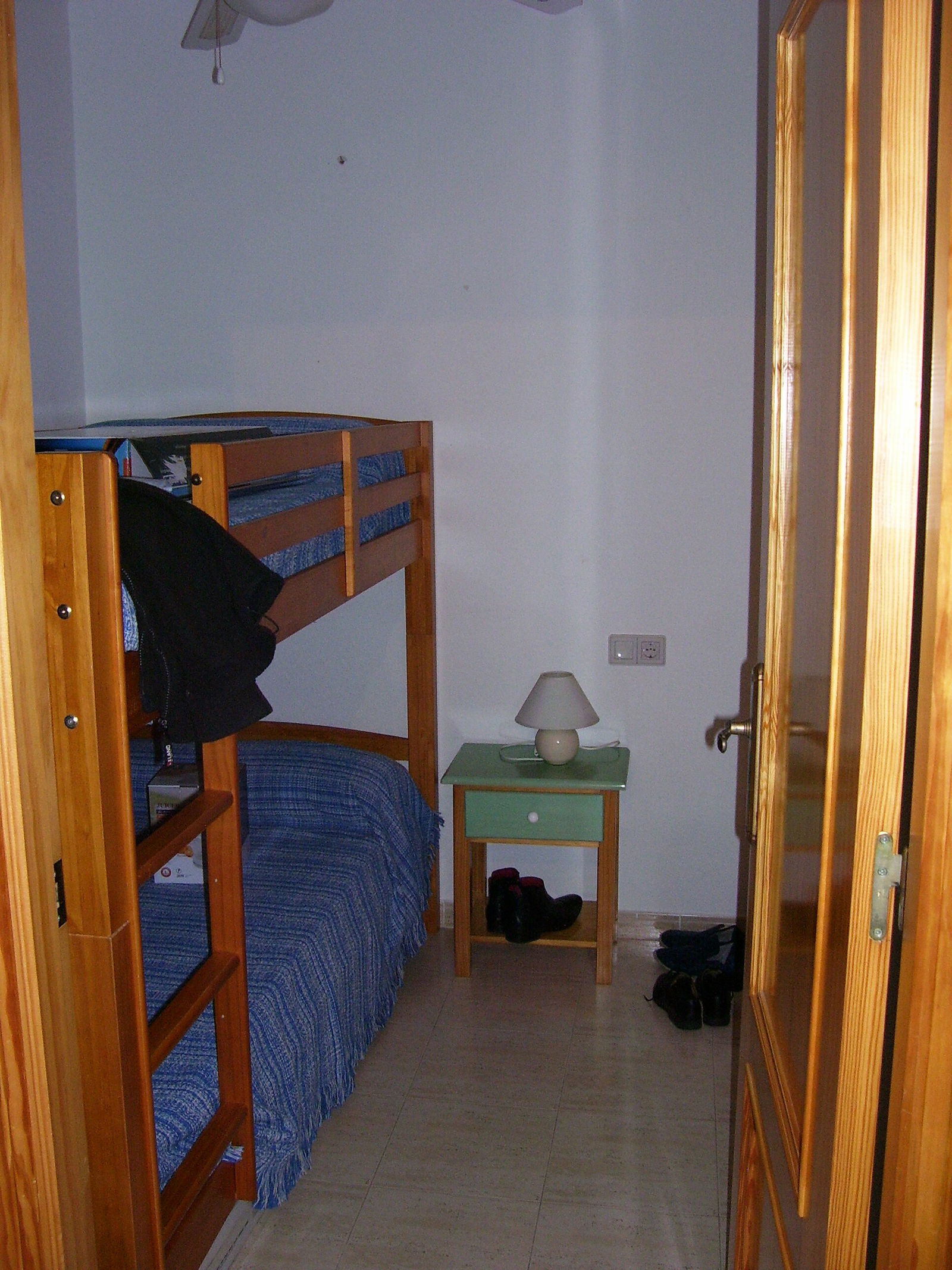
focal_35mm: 34
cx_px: 476
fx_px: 1247
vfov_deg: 54.0
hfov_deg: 41.8
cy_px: 635
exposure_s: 1/60
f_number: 2.7
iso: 200
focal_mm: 5.6
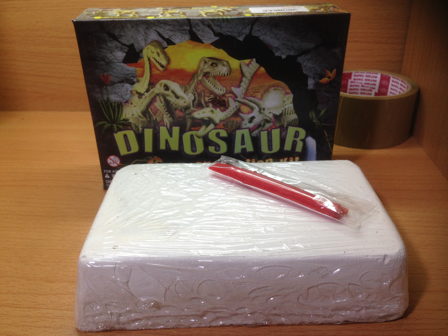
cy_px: 168
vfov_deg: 42.9
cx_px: 224
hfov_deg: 55.4
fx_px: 427
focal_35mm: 33
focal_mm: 4.12
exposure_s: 1/50
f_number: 2.4
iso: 64
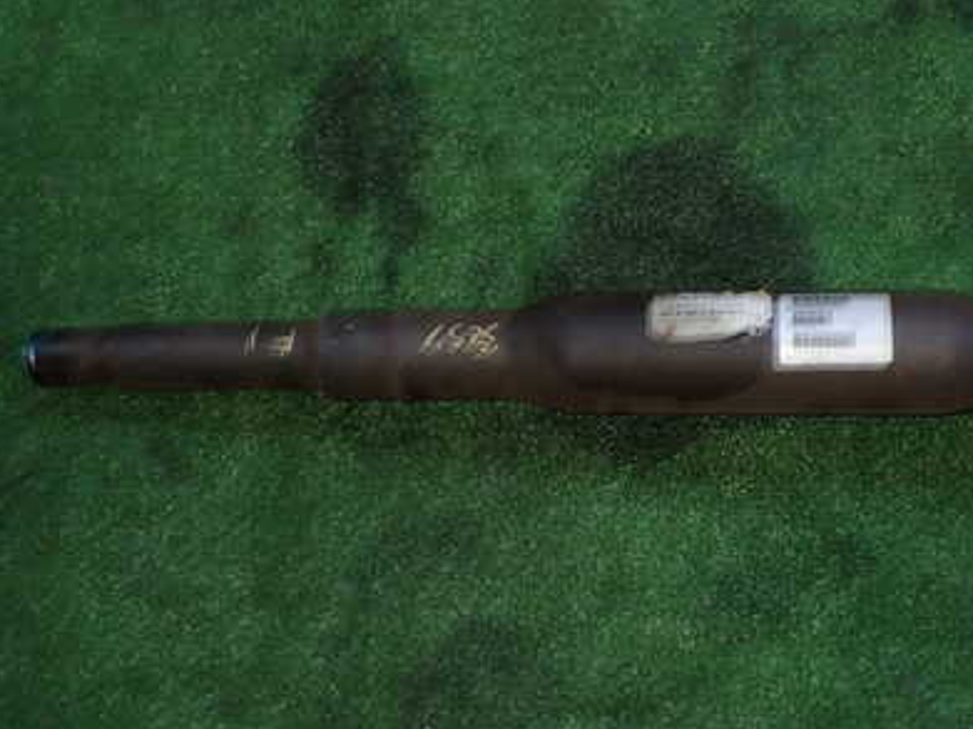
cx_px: 627
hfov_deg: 40.9
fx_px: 1293
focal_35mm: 46
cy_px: 398
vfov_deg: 31.5
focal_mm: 5.4
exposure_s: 1/30
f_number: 6.3
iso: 200
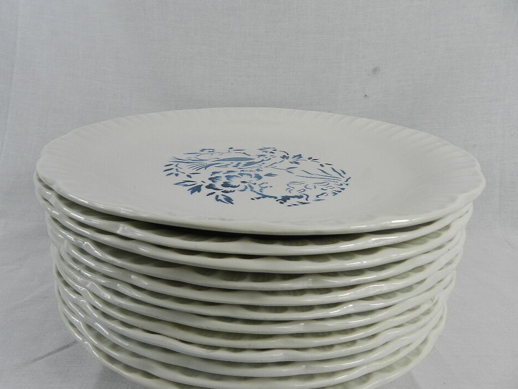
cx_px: 240
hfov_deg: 69.3
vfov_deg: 54.9
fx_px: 374
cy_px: 205
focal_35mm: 25
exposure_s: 1/320
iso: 160
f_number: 3.4
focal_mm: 4
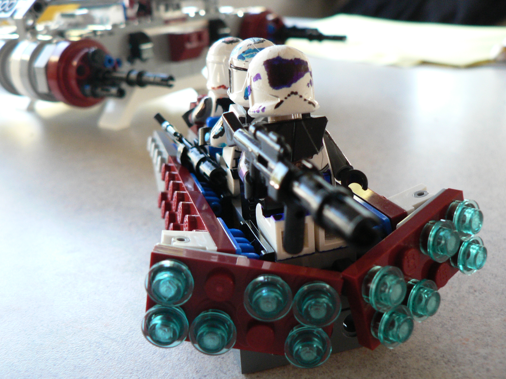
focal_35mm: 36
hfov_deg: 51.4
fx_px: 526
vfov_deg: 39.7
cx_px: 253
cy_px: 190
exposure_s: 1/15
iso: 200
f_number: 2.8
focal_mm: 6
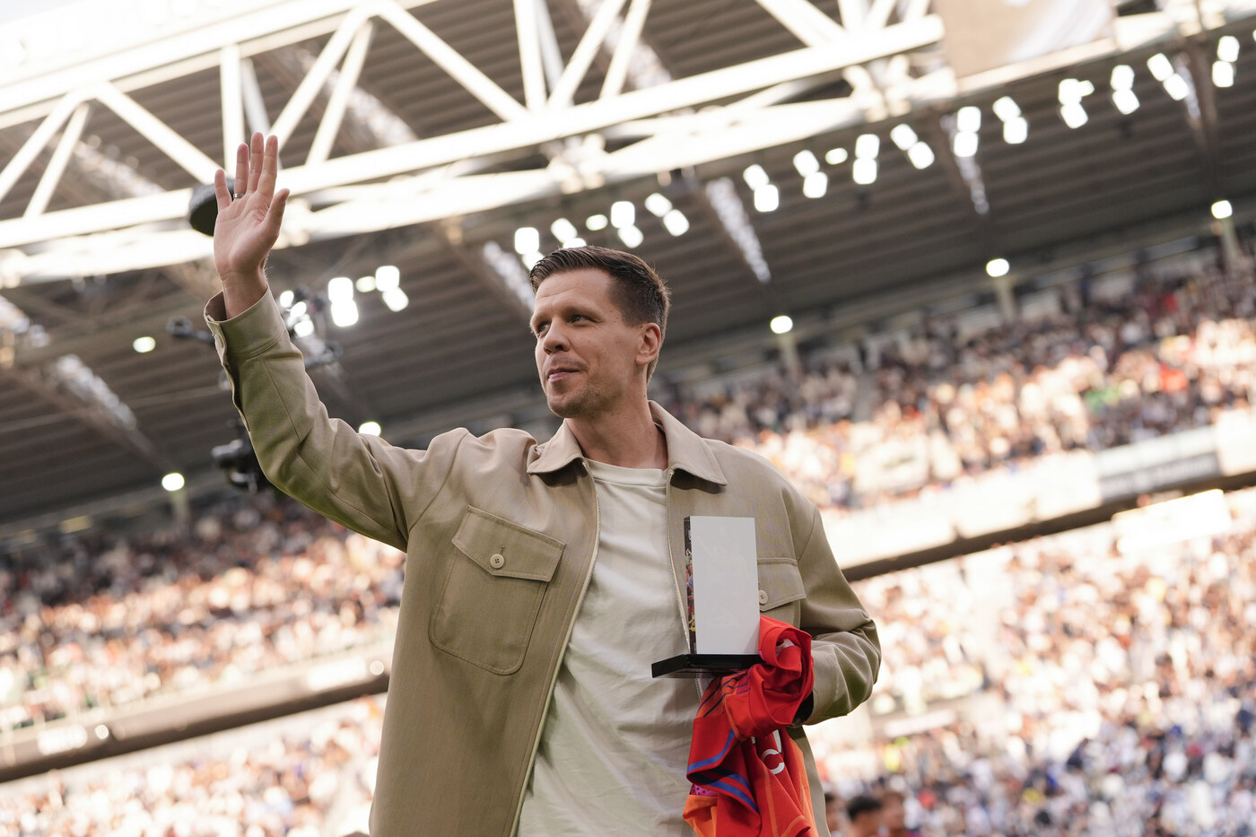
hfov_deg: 28.8
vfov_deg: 19.5
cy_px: 418
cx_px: 628
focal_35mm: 70
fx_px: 2442
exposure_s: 1/2500
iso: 1000
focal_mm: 70
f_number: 3.5
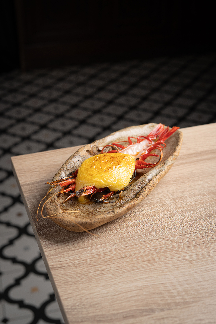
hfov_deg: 27.0
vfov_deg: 39.6
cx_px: 108
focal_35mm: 50
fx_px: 450
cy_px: 162
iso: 160
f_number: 5.6
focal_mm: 50
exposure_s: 1/100
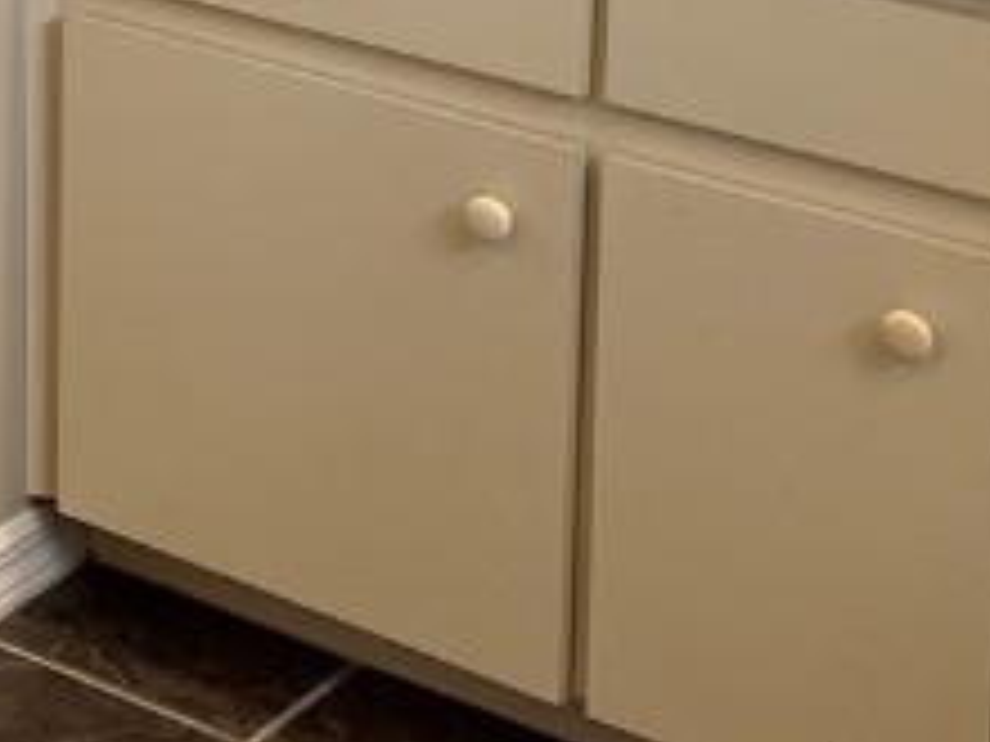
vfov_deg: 11.3
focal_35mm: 121
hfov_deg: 14.8
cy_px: -661
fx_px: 3461
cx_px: -634
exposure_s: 1/60
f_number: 1.6
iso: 64
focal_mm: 5.1
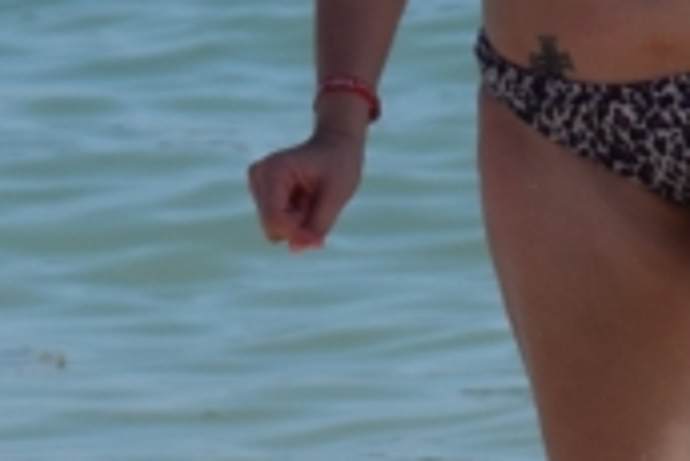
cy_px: 509
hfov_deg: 1.9
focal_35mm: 1069
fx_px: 20506
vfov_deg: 1.3
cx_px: 8
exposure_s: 1/640
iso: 200
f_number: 6.3
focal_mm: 120
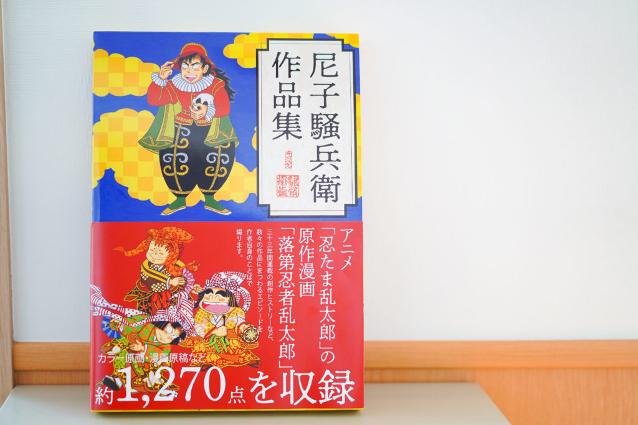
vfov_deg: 24.6
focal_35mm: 55
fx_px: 975
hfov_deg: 36.2
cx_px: 319
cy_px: 212
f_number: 1.8
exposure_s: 1/60
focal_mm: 55
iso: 200
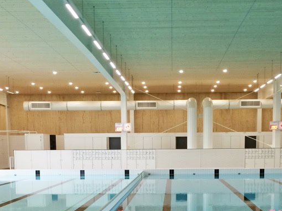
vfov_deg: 23.1
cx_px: 162
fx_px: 497
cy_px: 208
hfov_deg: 31.6
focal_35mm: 61
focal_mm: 4.2
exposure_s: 1/33
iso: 40
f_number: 2.2
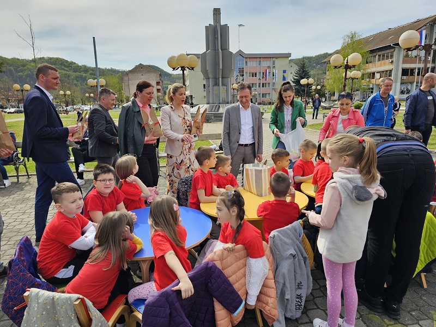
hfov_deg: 73.9
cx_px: 218
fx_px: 290
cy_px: 164
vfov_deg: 58.9
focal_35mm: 23
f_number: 1.7
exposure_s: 1/461
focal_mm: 6.3
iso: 10
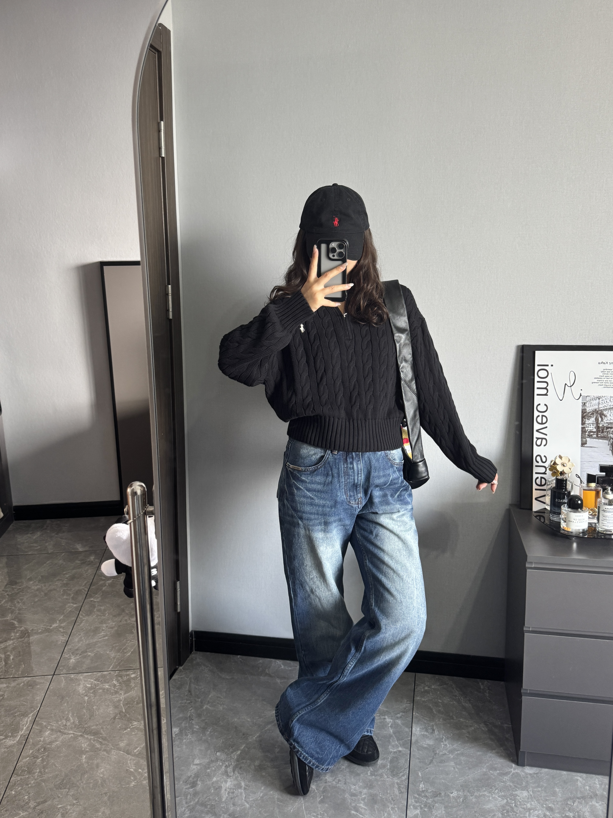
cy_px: 409
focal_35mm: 24
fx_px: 567
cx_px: 306
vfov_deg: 71.6
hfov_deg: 56.8
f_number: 1.78
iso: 200
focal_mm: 6.76
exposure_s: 1/62
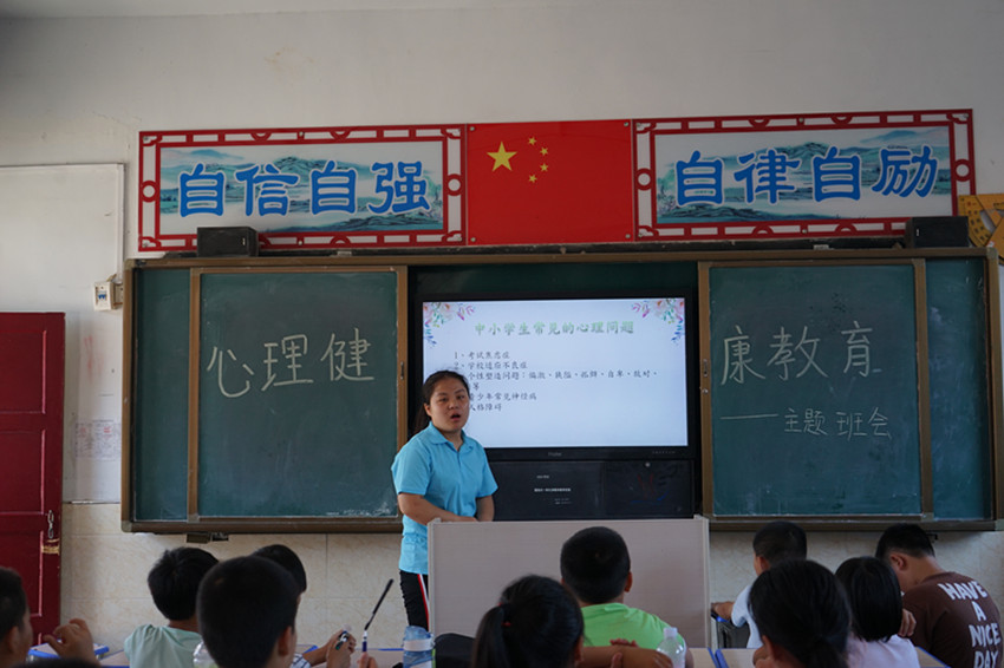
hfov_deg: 43.6
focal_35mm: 45
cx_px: 502
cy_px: 334
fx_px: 1254
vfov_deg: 29.8
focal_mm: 45
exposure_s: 1/160
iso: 500
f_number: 4.5
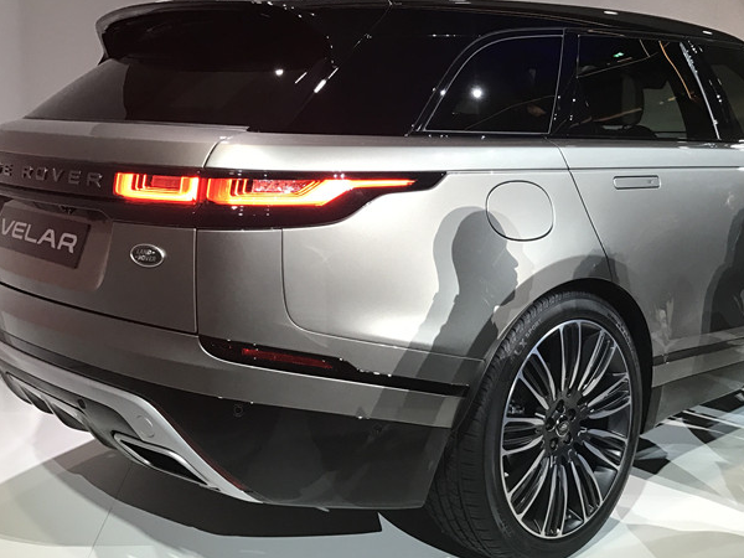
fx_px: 903
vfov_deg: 34.3
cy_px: 244
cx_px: 484
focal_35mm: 42
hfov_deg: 44.3
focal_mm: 3.99
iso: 40
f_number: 1.8
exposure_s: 1/27
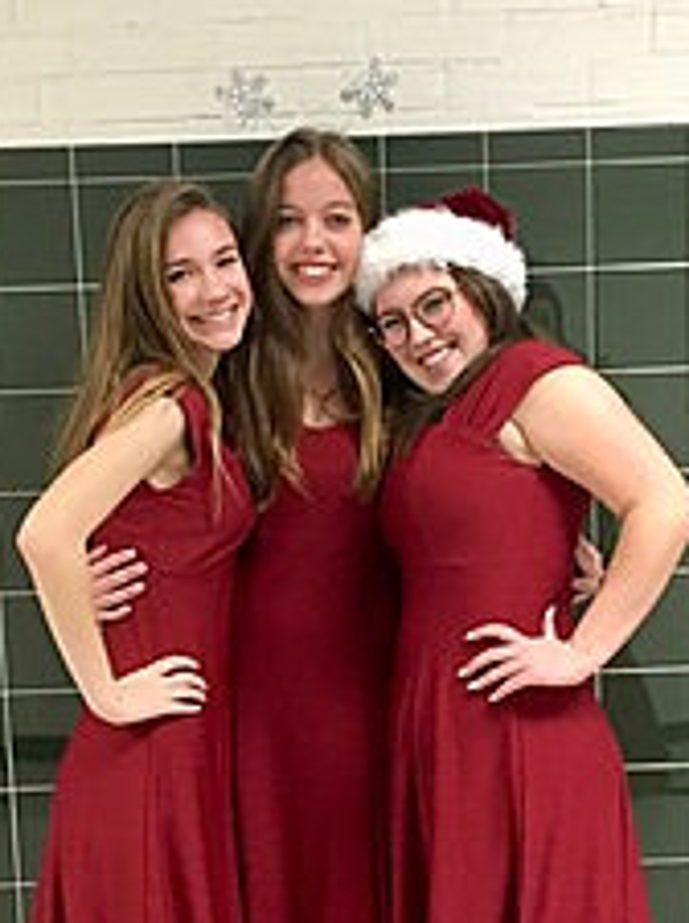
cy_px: 611
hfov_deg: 23.6
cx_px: 386
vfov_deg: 31.0
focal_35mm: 62
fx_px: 1650
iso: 200
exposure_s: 1/30
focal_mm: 4.15
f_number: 2.2
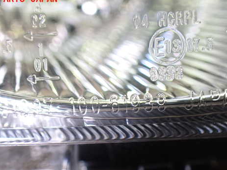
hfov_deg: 47.9
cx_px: 115
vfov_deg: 36.6
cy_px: 103
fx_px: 256
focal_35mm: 39
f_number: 2.3
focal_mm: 5.4
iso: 800
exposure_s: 1/60
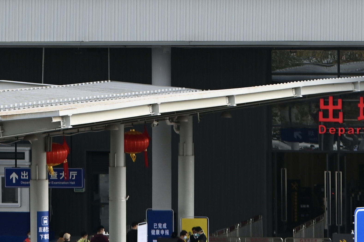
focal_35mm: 375
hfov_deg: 5.5
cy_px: 21
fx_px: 3789
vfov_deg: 3.7
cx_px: -18
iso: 200
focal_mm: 98
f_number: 3.5
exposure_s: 1/800
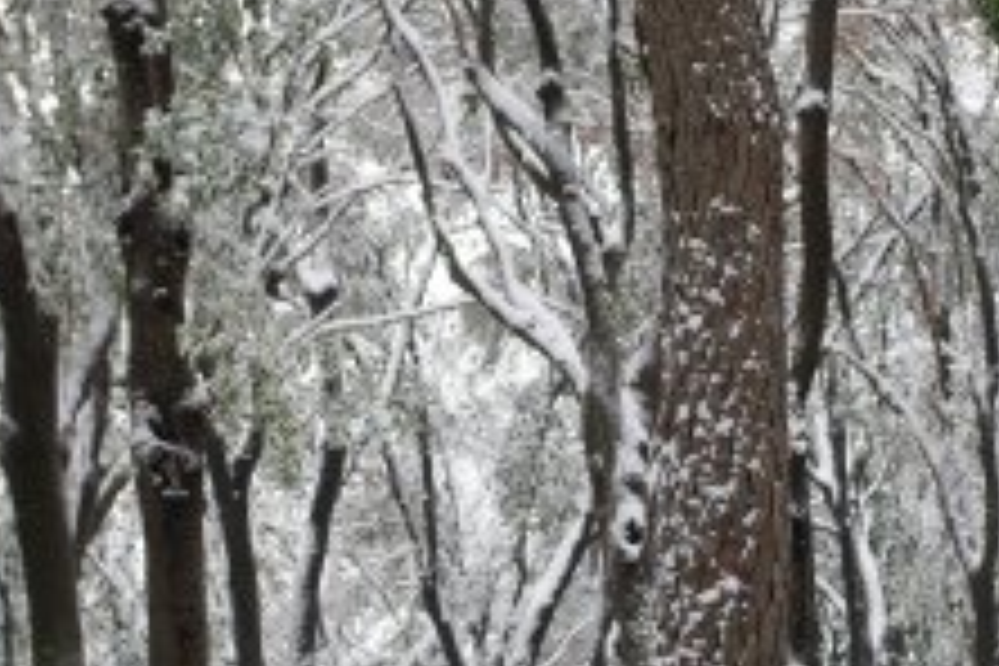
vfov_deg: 10.9
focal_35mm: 126
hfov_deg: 16.2
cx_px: 662
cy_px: 295
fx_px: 3496
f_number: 2
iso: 200
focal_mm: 22
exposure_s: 1/320
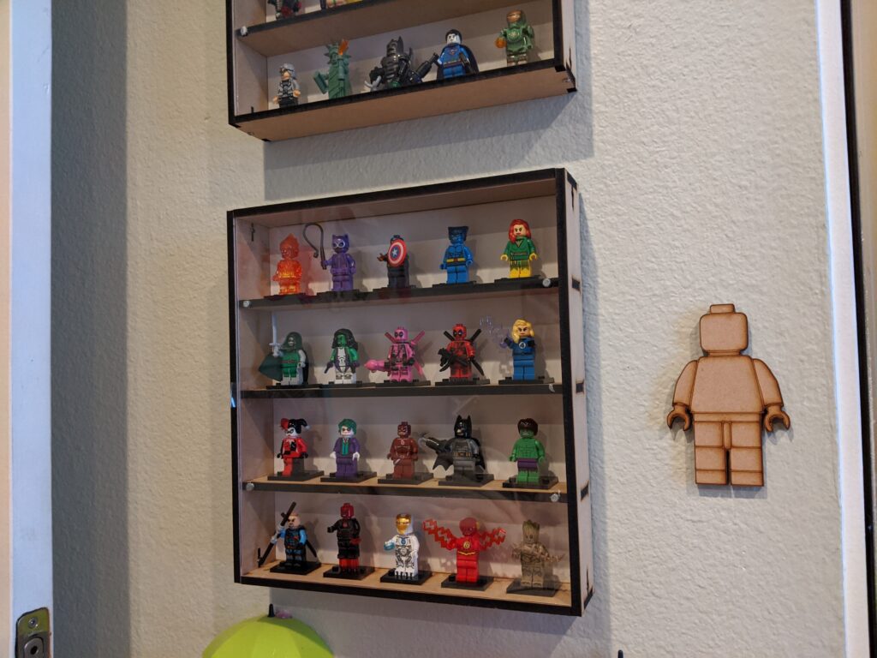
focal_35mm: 27
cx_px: 438
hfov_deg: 65.3
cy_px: 329
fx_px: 684
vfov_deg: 51.4
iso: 803
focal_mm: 4.44
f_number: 1.8
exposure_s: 1/24
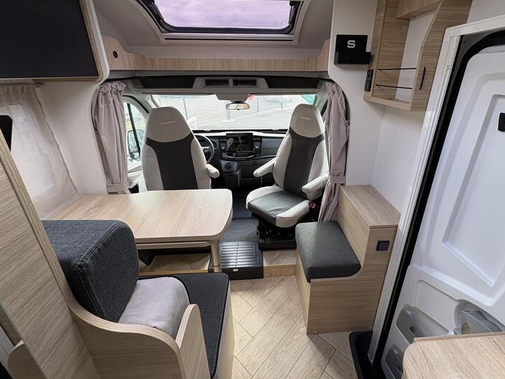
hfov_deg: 94.3
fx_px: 233
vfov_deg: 77.7
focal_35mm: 16
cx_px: 275
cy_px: 165
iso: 64
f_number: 2.2
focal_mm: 2.22
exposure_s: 1/99
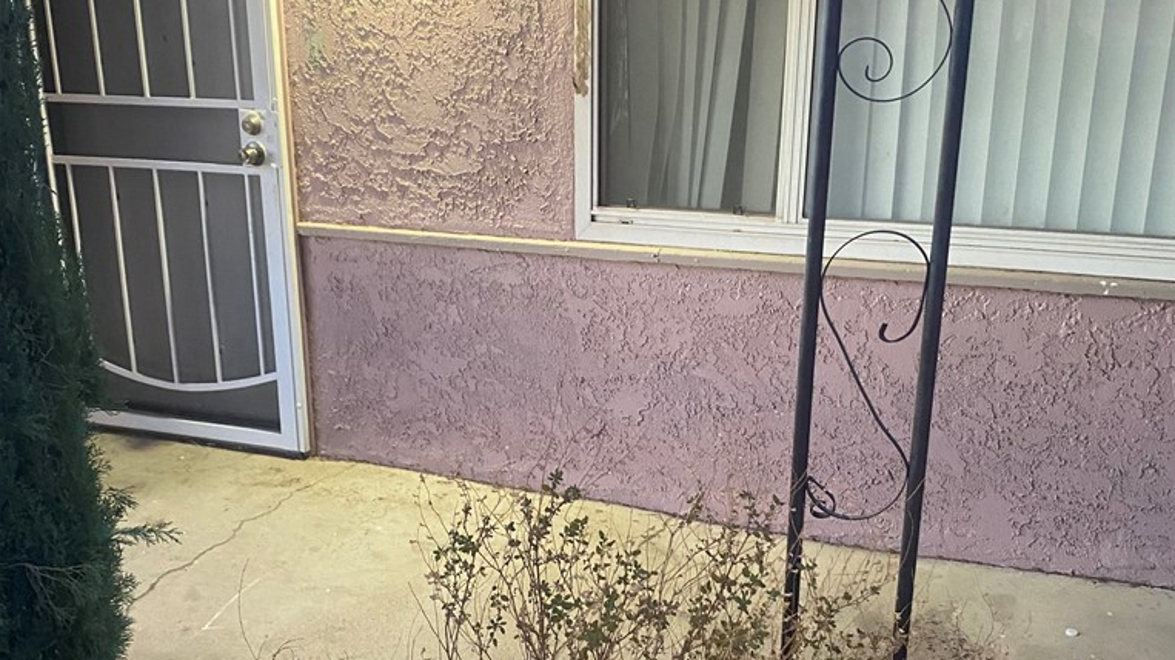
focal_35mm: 38
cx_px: 590
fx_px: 1184
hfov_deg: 52.8
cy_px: 388
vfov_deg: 31.1
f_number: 1.8
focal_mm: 4.25
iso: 500
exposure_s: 1/40
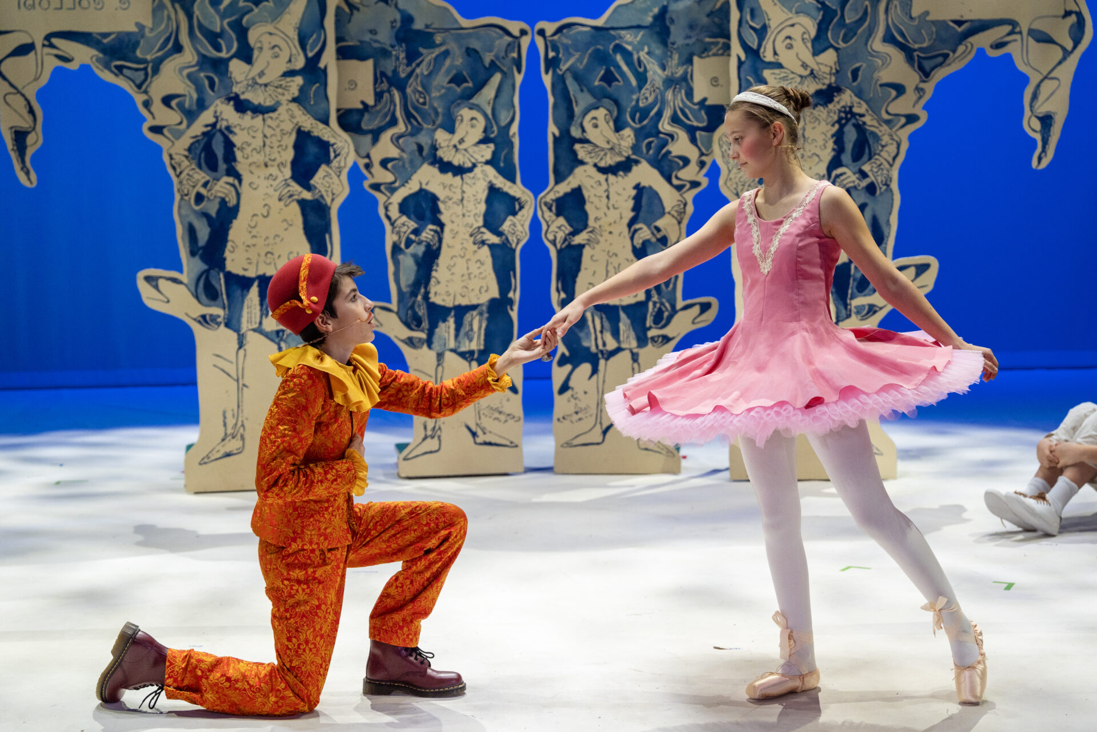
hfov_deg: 28.8
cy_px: 366
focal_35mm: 70
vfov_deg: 19.5
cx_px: 548
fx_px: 2133
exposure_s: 1/400
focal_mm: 70
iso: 1600
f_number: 3.5
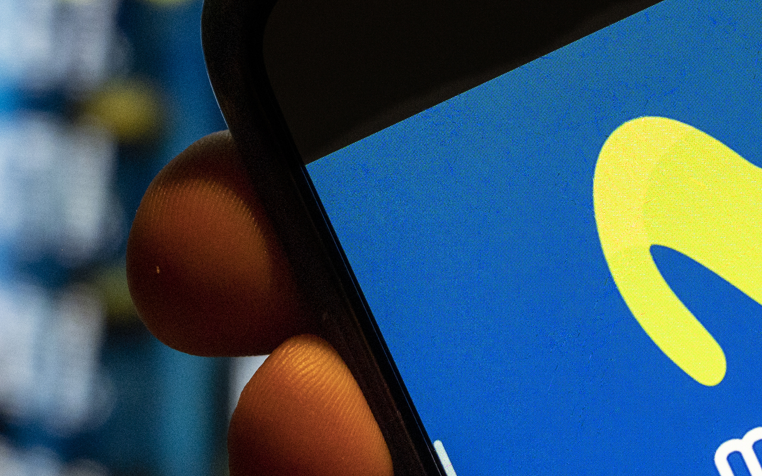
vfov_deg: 8.1
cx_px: 543
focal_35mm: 162
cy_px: 71
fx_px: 3364
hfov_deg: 12.9
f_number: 8
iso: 3200
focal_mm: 70
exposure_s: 1/100
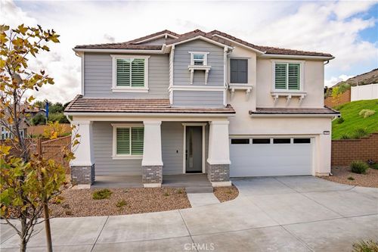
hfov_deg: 63.7
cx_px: 189
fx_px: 304
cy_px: 126
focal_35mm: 29
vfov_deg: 44.9
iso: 100
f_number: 13
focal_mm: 29
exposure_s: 1/500
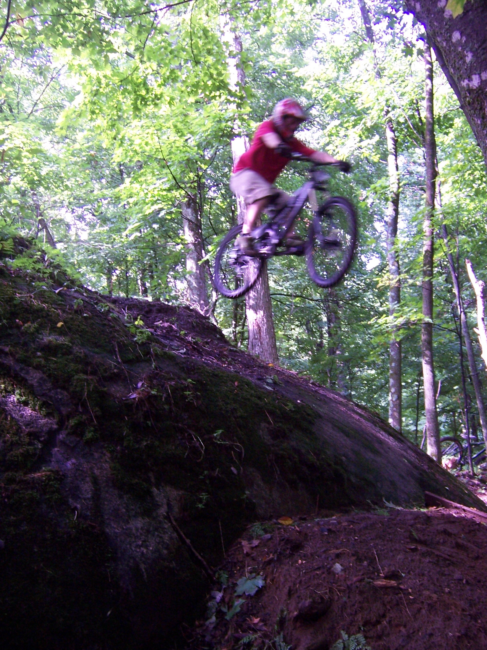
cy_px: 325
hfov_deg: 42.9
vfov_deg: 55.4
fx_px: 619
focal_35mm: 33
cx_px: 244
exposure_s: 1/60
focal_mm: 5.5
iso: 140
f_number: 2.8
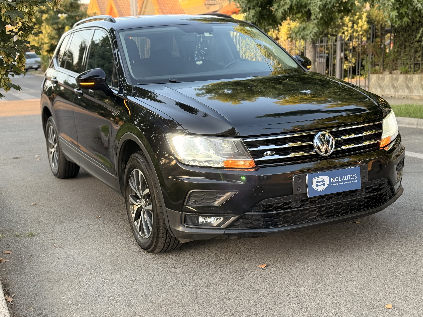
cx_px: 212
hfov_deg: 39.7
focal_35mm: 48
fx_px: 587
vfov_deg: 30.3
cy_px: 158
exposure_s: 1/144
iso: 100
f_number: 1.78
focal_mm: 6.76
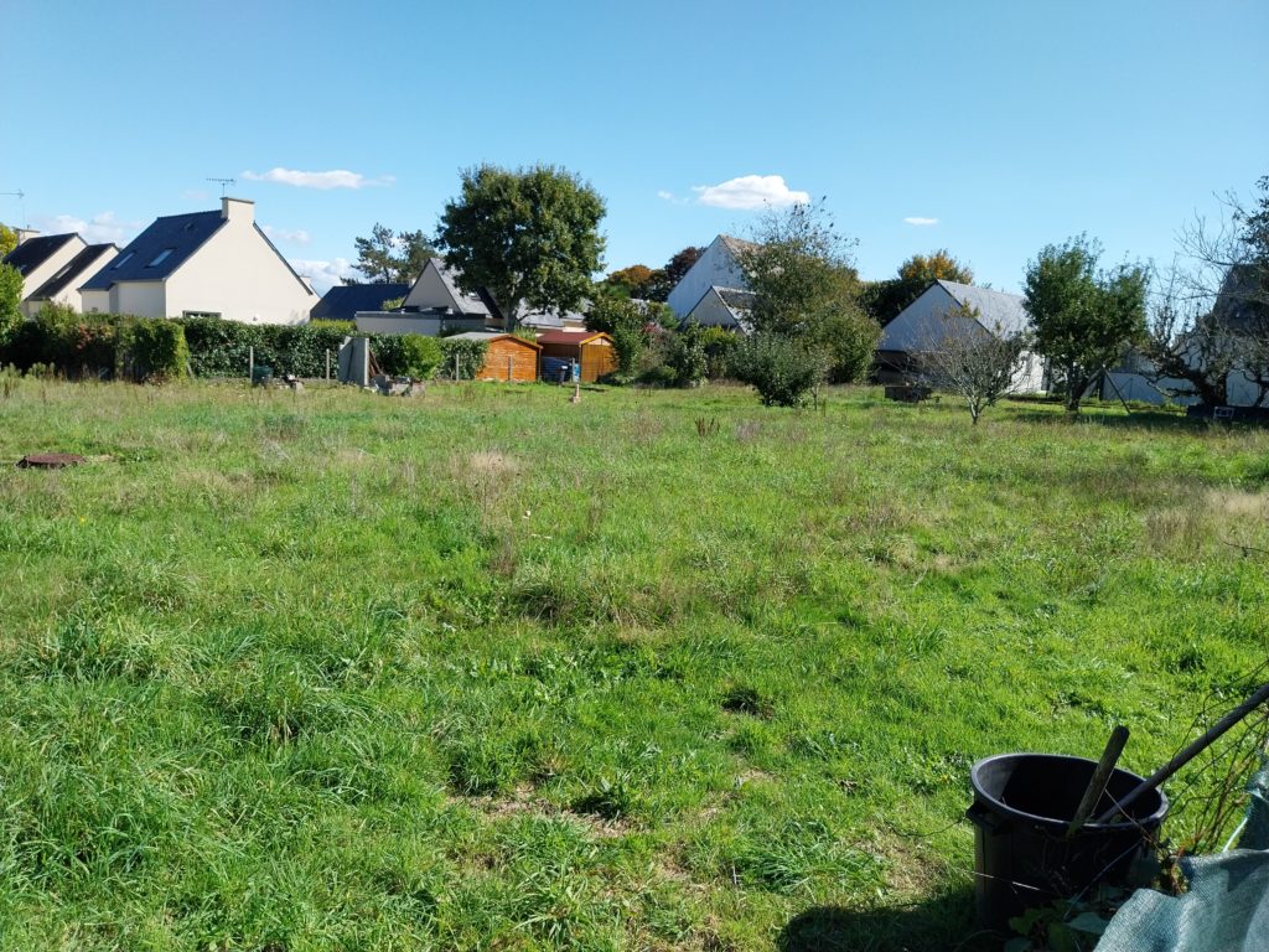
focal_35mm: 26
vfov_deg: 53.1
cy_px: 476
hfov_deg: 67.3
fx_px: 953
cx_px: 634
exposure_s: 1/791
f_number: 1.8
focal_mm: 4
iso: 25
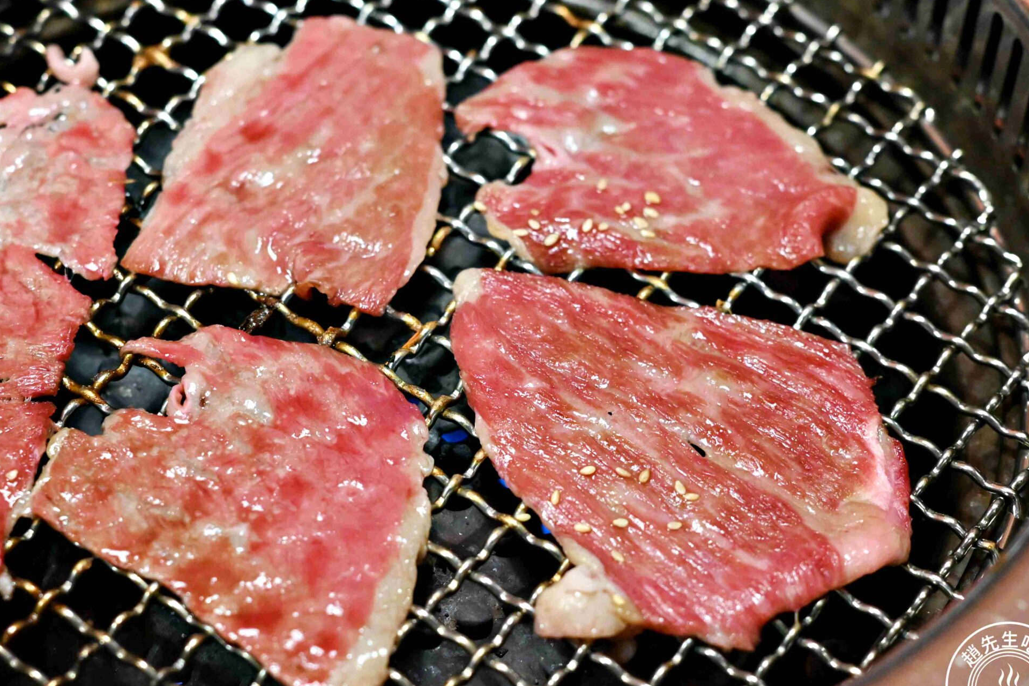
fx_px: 2858
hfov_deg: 20.4
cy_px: 334
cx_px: 417
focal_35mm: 100
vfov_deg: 13.7
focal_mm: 50
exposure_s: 1/160
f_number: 3.2
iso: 3200
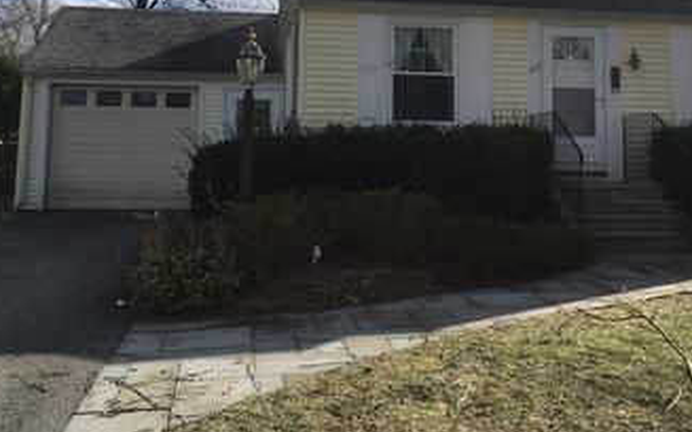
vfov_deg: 26.7
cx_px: 379
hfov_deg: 42.6
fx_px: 886
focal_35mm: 47
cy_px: 67
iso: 25
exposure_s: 1/1570
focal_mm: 4.15
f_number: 2.2
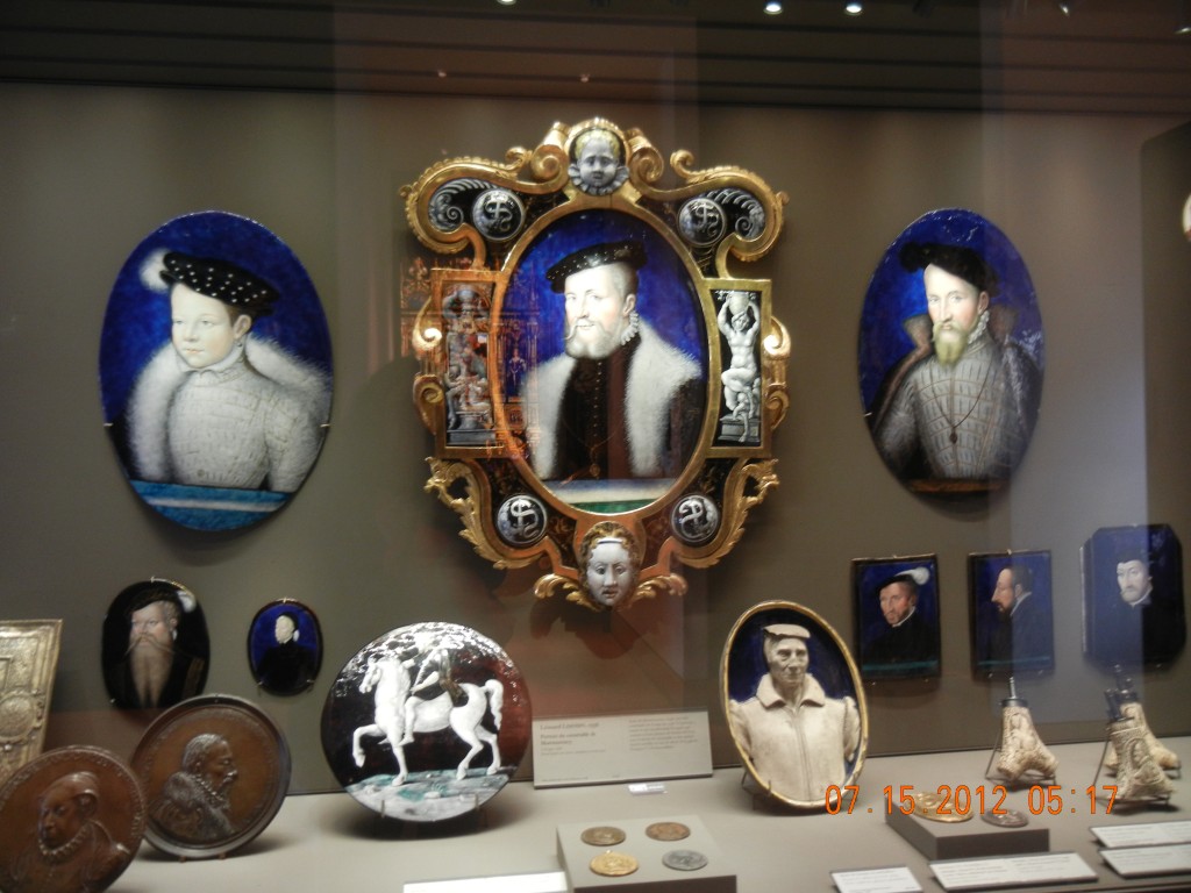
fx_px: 1032
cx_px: 596
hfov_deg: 60.0
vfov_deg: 46.8
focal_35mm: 30
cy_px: 446
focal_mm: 5.4
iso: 200
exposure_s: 1/4.9
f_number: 3.5
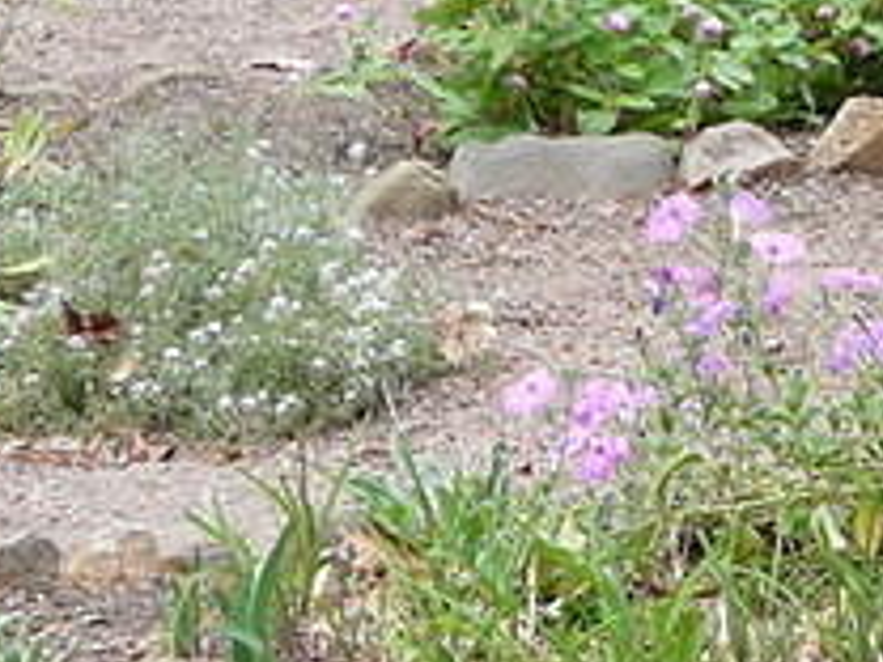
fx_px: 10433
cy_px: 403
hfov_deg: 4.8
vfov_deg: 3.6
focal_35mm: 409
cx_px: 1159
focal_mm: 17
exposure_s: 1/160
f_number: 4
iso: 100
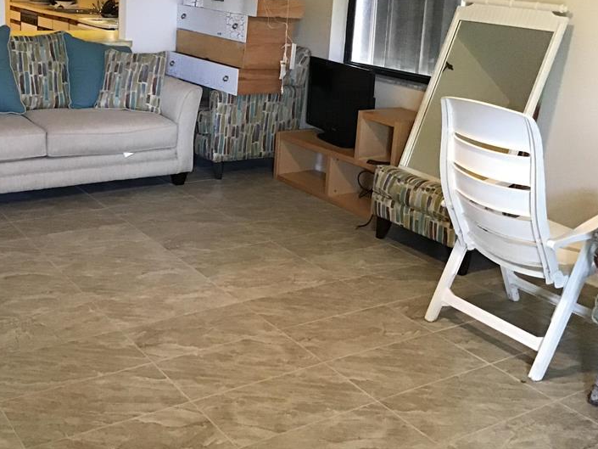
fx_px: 778
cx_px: 210
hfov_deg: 41.6
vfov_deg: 31.7
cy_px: 126
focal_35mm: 45
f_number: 2.4
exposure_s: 1/17
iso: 250
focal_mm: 3.3
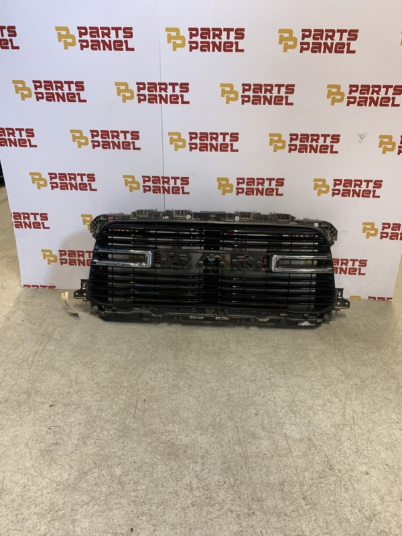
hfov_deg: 53.1
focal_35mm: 26
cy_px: 268
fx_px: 403
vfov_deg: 67.3
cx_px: 201
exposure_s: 1/30
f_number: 1.8
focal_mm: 4.25
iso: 500
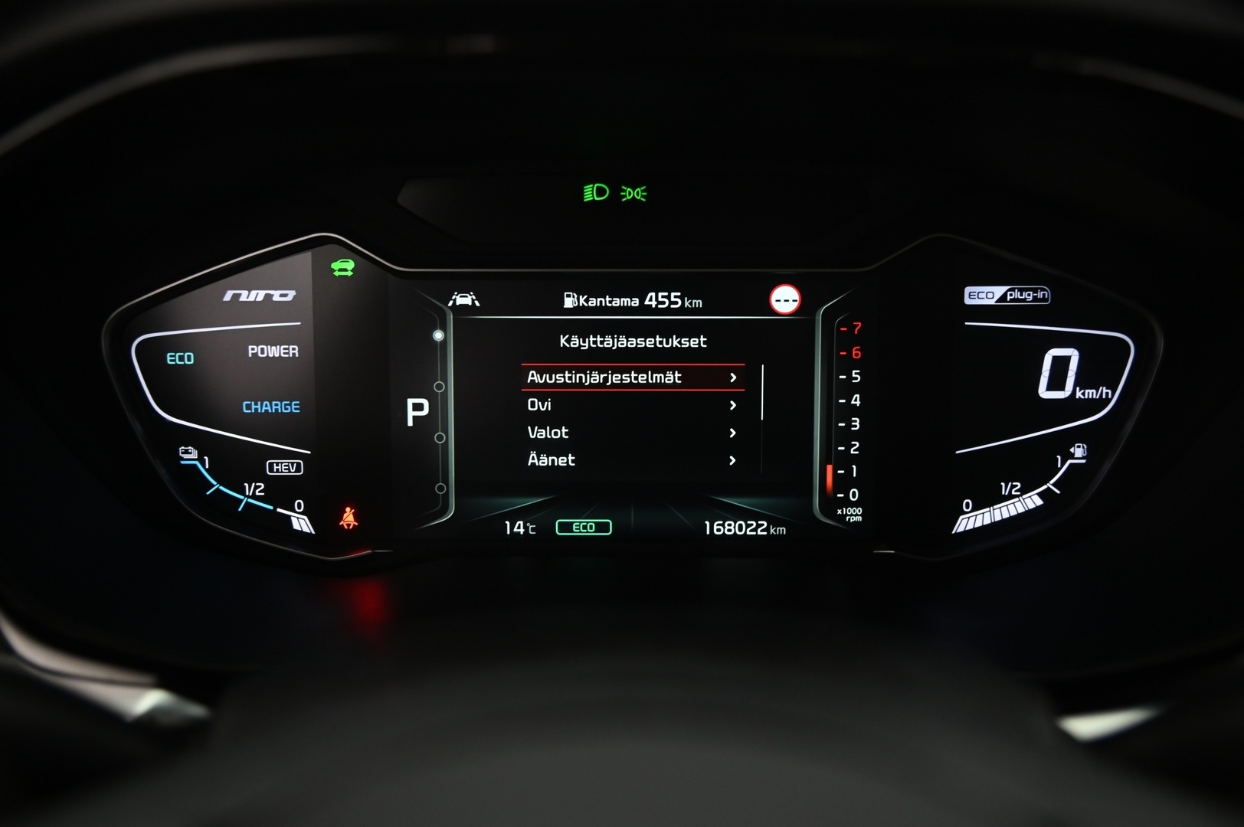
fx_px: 1312
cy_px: 414
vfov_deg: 35.0
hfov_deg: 50.7
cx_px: 622
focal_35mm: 38
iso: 2000
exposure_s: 1/25
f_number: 4
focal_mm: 38
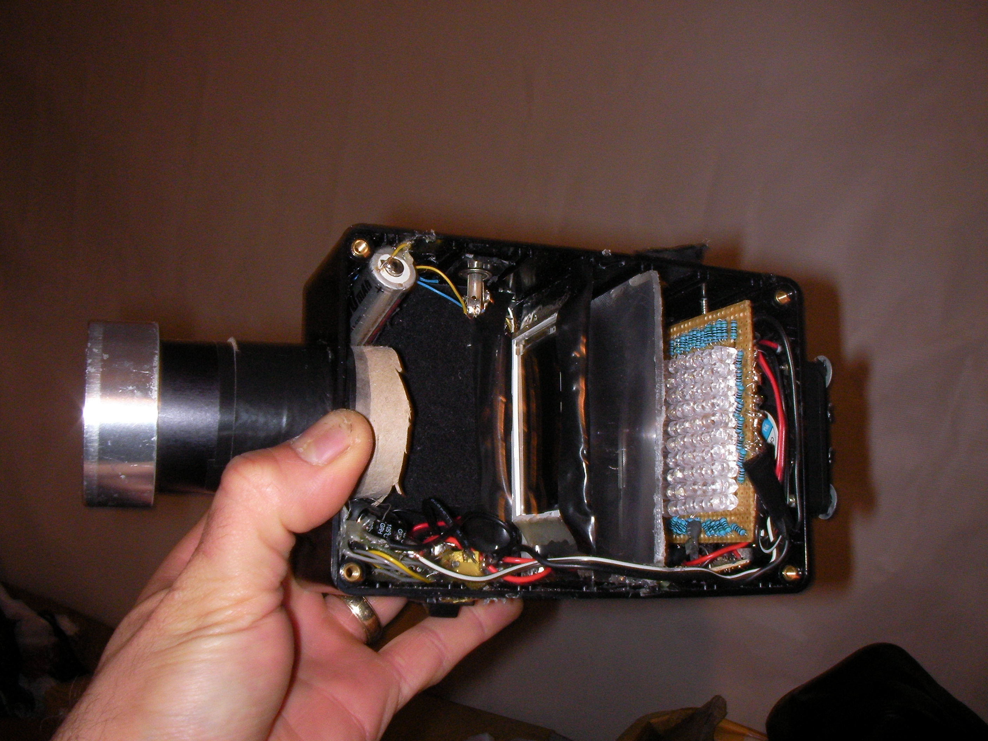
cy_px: 370
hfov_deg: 49.0
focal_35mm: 38
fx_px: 1085
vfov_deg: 37.7
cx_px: 494
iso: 200
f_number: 5.6
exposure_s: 1/30
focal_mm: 6.3
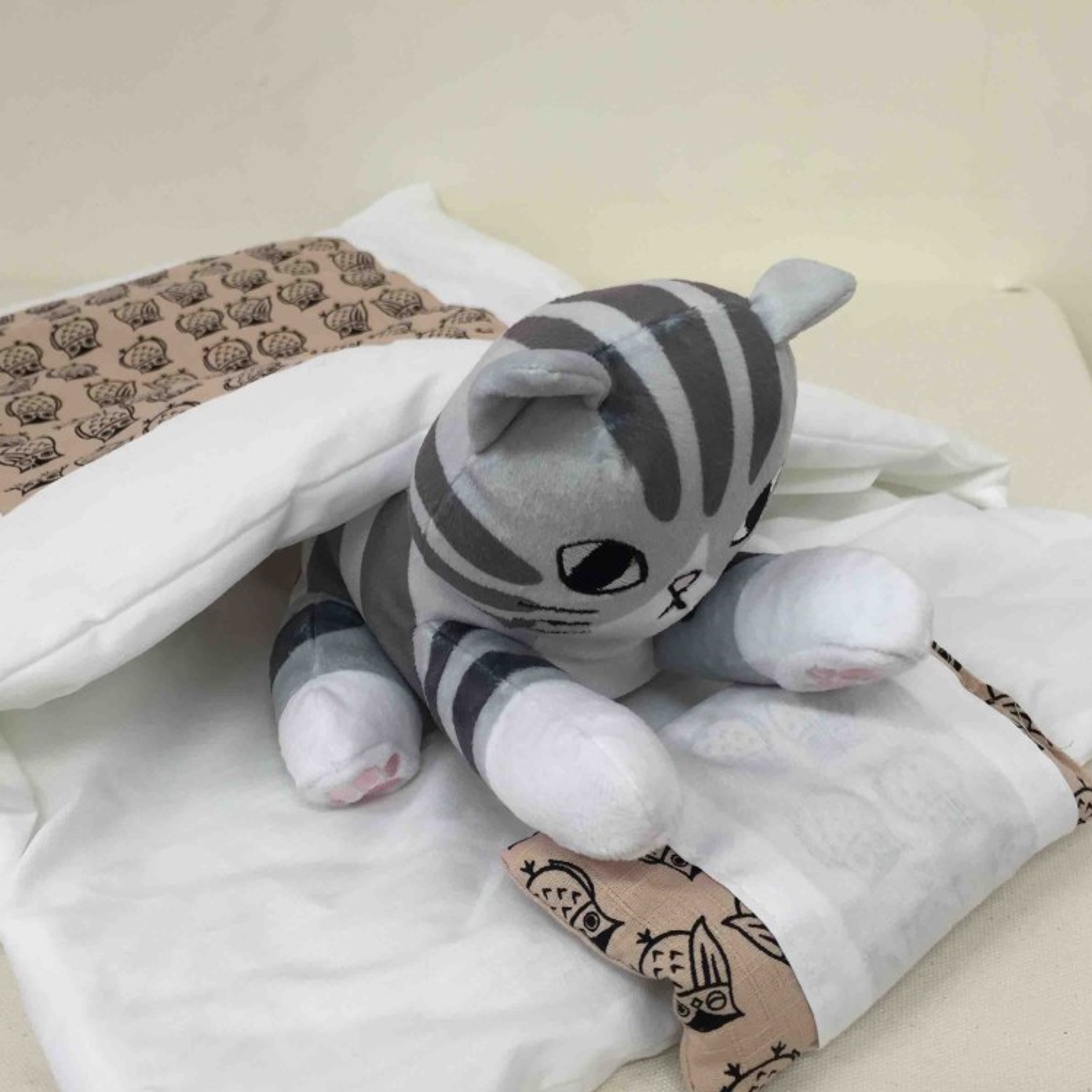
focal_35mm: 35
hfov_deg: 47.0
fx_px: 1249
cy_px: 558
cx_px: 454
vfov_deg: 47.2
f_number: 2.2
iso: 50
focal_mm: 4.15
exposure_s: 1/100
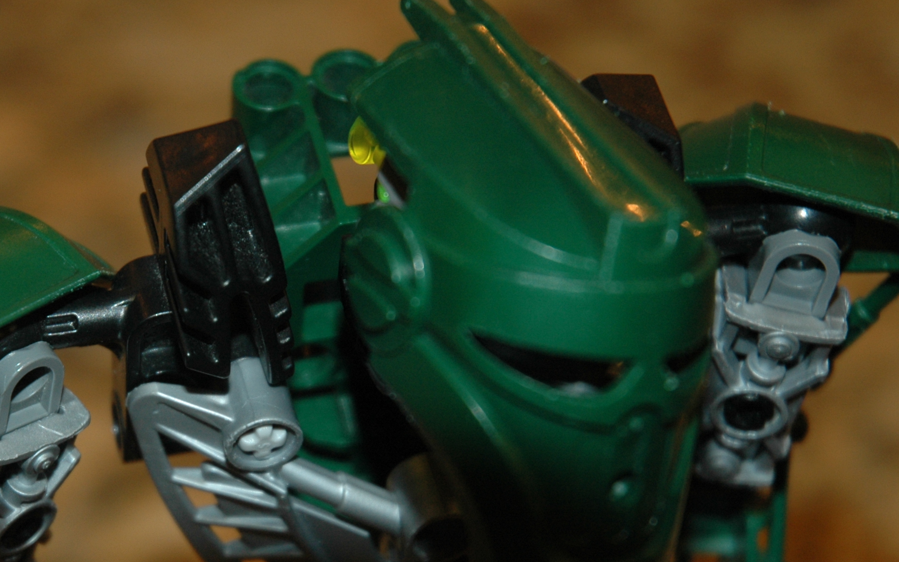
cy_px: 387
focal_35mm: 174
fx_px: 4263
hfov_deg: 12.0
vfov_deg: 7.5
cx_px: 214
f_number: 4.5
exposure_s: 1/60
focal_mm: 70
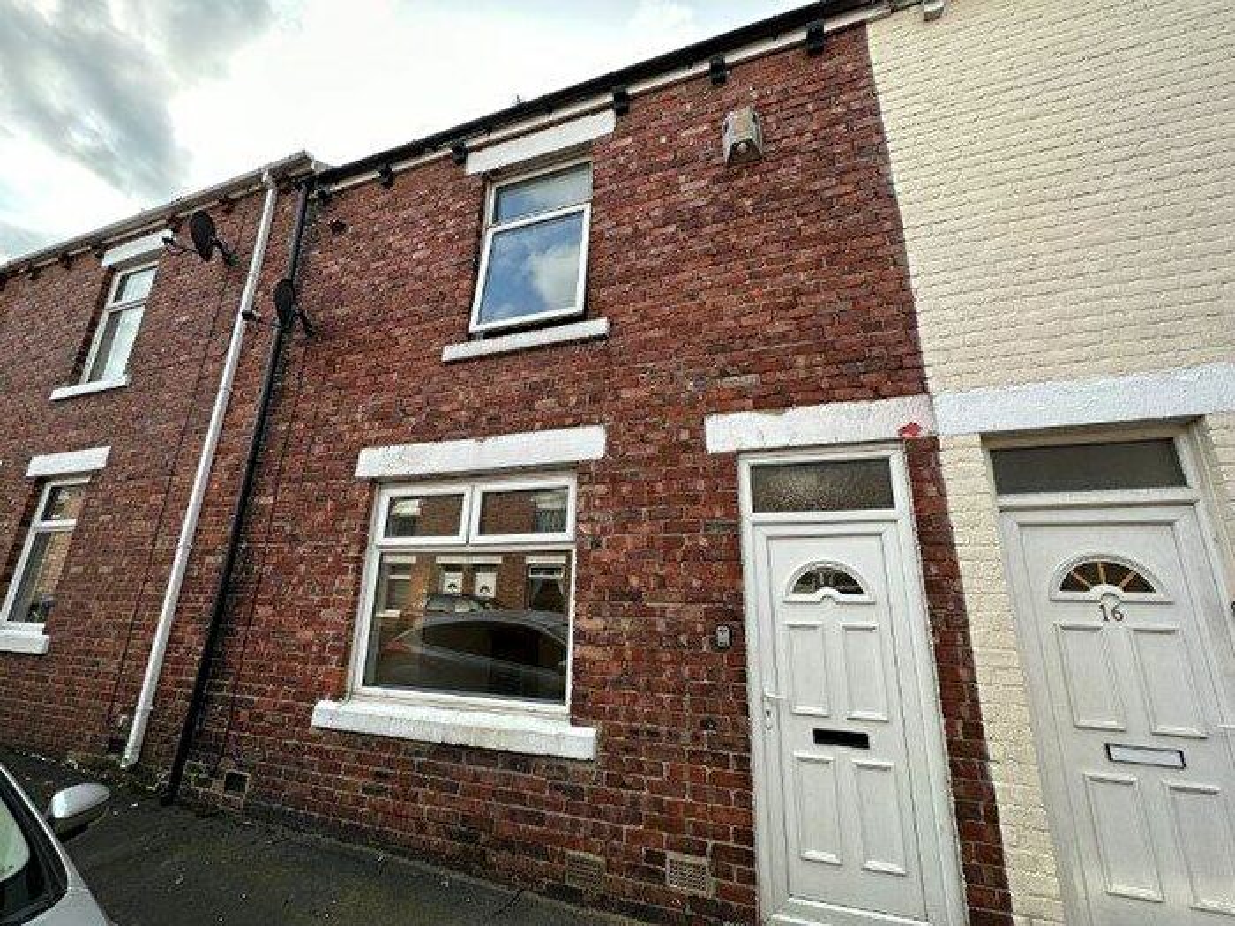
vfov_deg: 85.7
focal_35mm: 14
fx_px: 499
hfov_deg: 102.1
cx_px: 618
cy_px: 463
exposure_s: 1/315
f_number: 2.2
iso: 40
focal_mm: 2.22
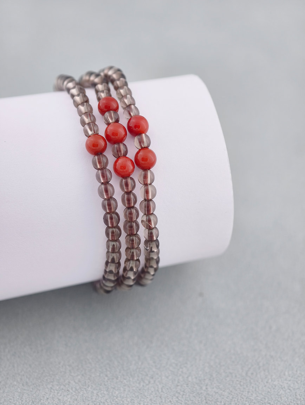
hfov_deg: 17.4
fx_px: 996
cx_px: 152
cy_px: 202
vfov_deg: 23.0
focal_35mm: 85
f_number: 2.67
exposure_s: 1/160
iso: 125
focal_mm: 22.48
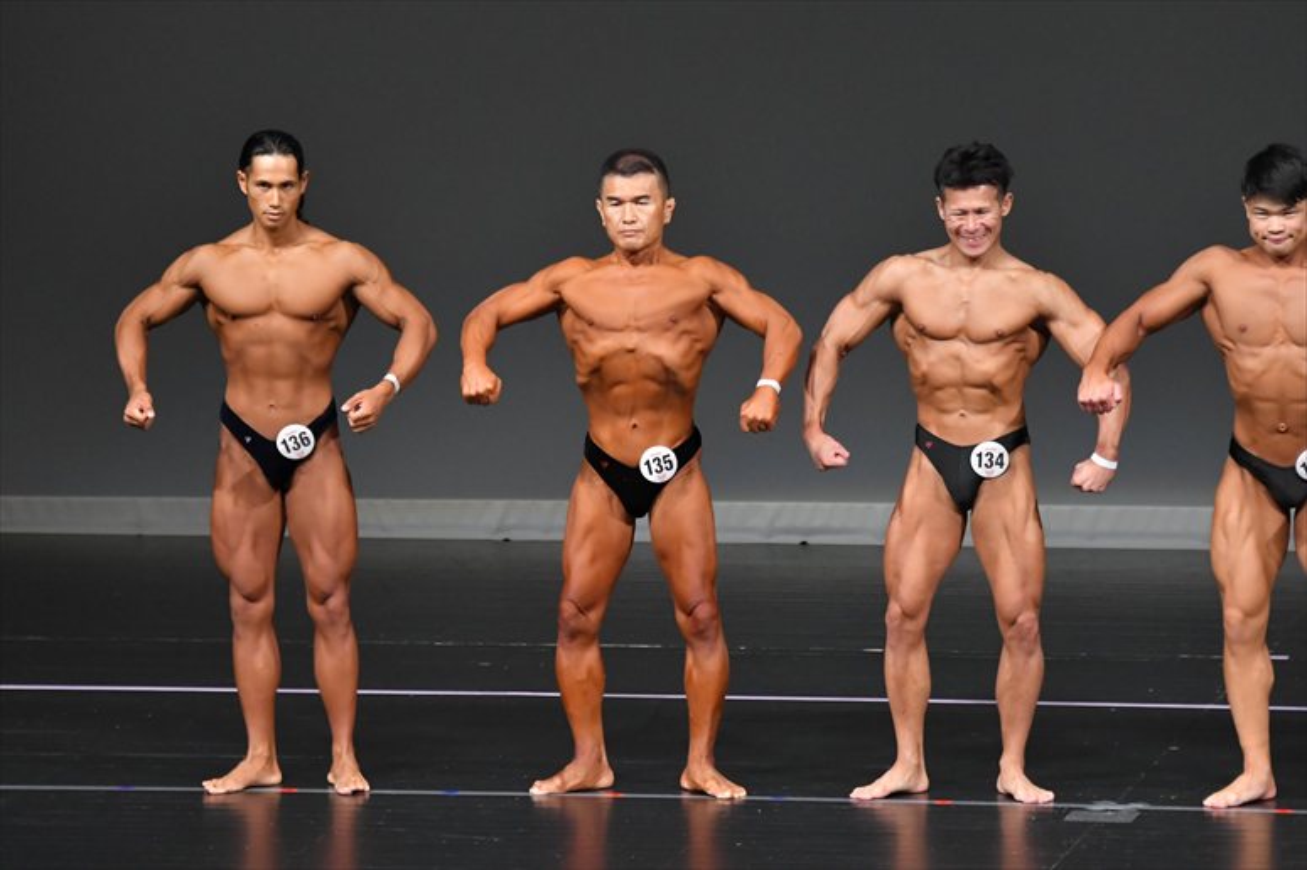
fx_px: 10886
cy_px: 435
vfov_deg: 4.6
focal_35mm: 300
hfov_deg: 6.9
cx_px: 654
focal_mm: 200
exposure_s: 1/400
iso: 4000
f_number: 5.6
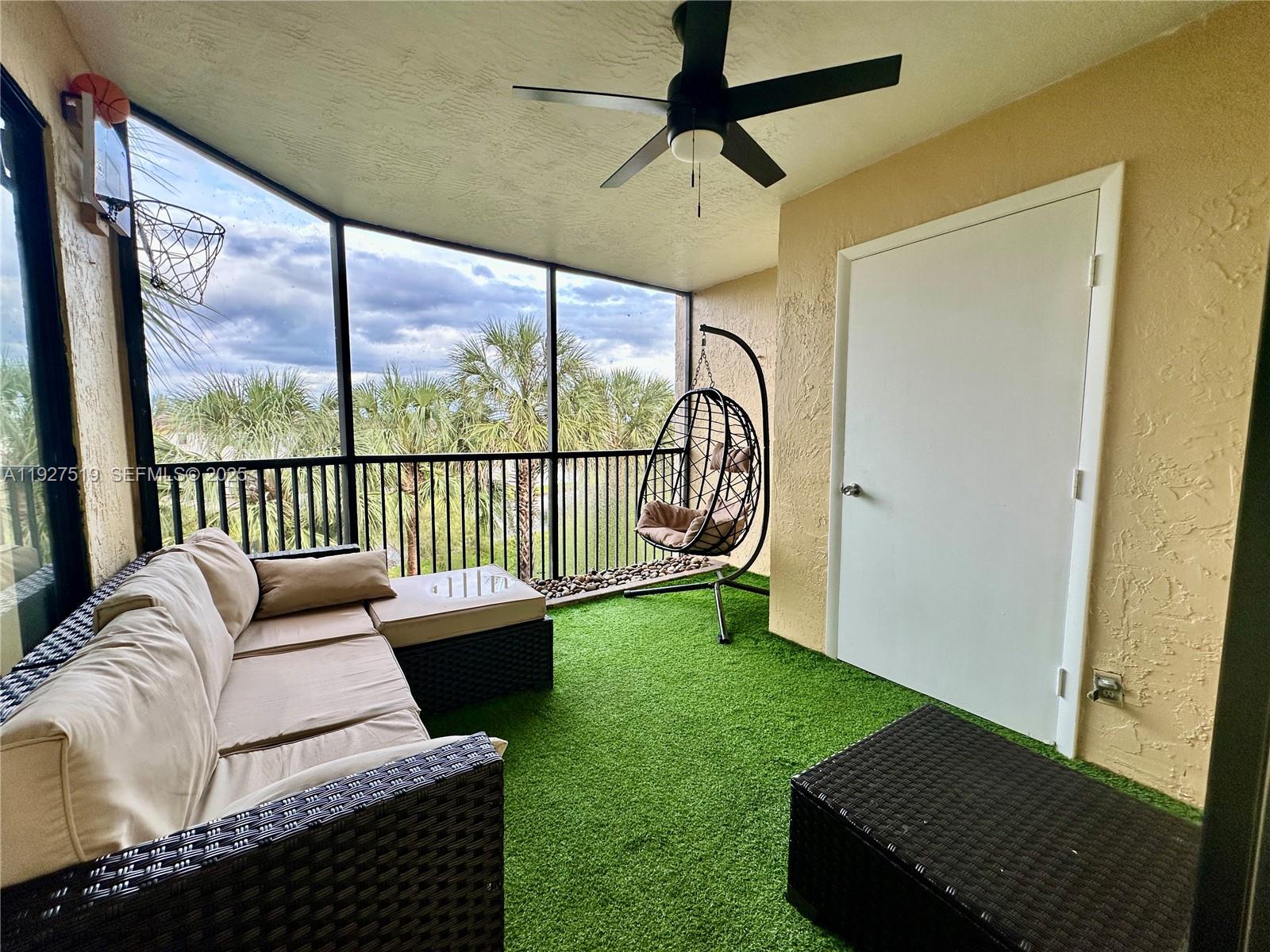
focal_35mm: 14
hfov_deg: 102.1
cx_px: 635
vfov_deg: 85.7
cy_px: 476
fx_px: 514
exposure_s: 1/99
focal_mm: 2.22
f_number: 2.2
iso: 50
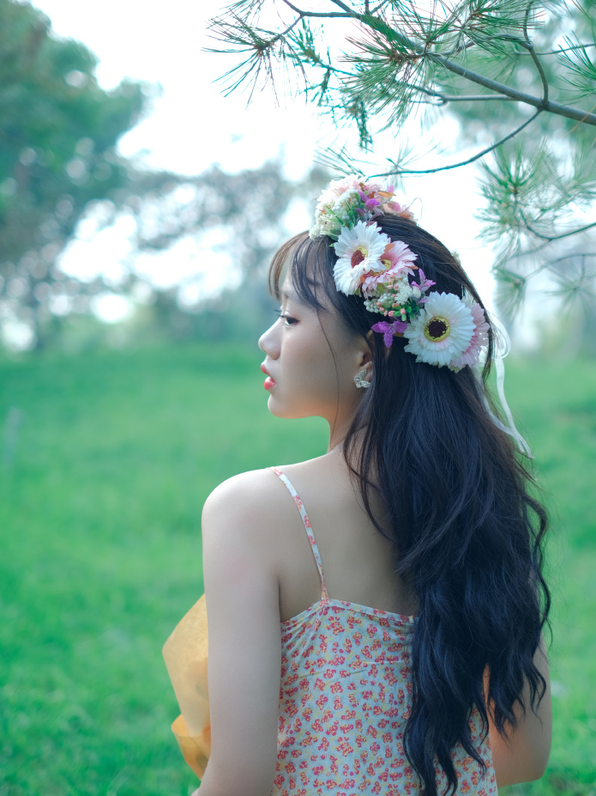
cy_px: 434
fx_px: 1515
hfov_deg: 22.2
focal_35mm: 66
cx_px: 323
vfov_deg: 29.4
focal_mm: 35
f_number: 1.4
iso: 160
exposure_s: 1/1000
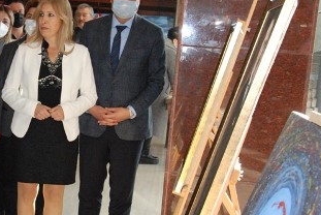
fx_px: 660
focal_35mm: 74
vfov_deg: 18.5
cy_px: 105
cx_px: 23
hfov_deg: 26.3
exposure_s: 1/60
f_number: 5.6
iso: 1600
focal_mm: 24
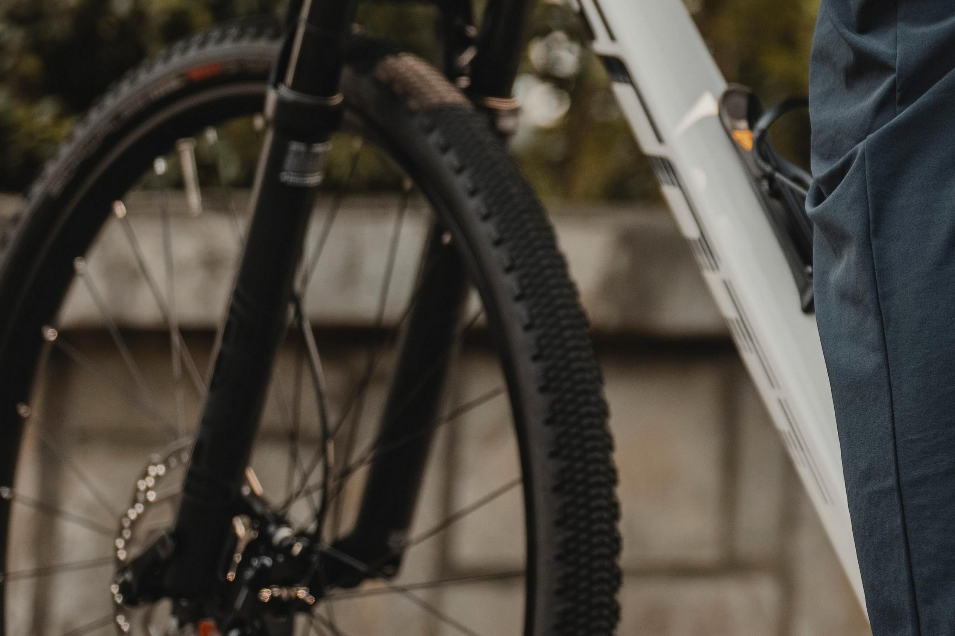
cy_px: -332
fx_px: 5013
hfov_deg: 10.7
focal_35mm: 189
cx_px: 1176
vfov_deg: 7.1
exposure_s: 1/200
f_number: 2.5
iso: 800
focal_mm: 60
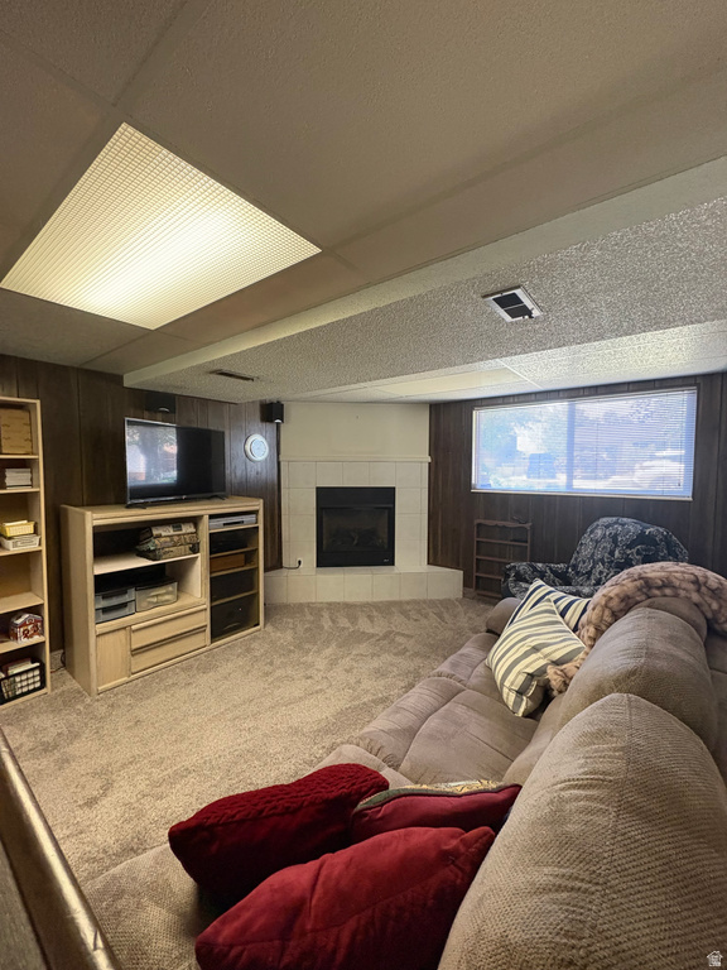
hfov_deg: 85.7
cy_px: 485
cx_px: 364
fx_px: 392
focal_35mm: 14
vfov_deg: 102.1
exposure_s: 1/60
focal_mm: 2.22
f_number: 2.2
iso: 800
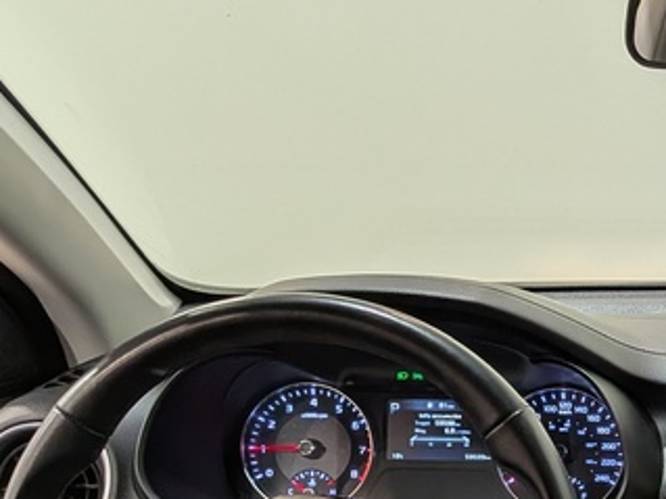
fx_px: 1481
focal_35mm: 77
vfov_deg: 18.4
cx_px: 906
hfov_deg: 22.3
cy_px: 551
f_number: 1.7
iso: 27
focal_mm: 4.53
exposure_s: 1/120
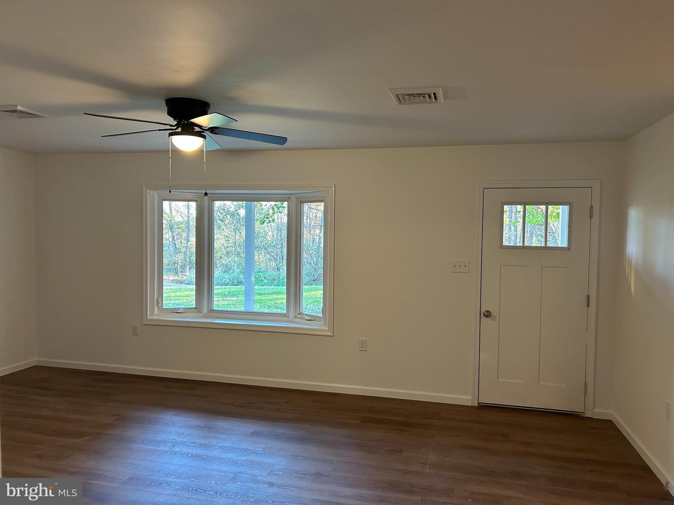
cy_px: 252
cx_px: 337
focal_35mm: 26
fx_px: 506
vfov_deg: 53.1
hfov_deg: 67.3
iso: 200
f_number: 1.5
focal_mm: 5.7
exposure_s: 1/60
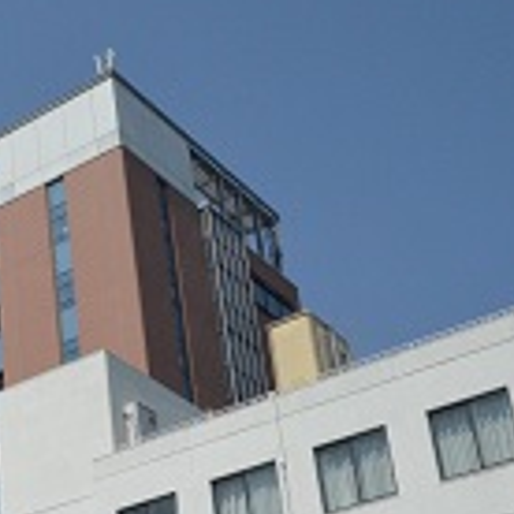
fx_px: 1297
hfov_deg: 20.3
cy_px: 451
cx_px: -175
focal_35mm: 77
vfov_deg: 22.0
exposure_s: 1/2000
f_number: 22
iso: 3200
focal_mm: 21
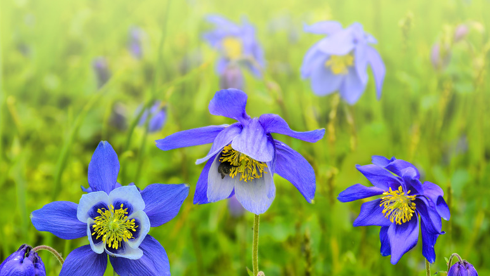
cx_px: 245
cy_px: 146
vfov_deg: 7.3
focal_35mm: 167
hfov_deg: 12.9
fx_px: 2164
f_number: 11
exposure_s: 1/200
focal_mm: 105
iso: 400
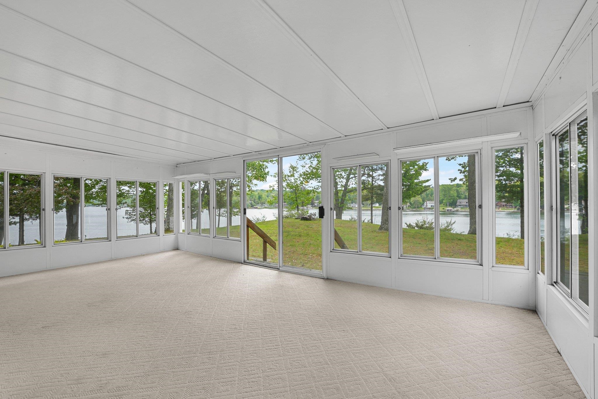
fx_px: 233
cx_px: 299
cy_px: 200
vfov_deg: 81.3
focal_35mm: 14
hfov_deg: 104.2
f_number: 4.5
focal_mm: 14
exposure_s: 1/125
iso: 250
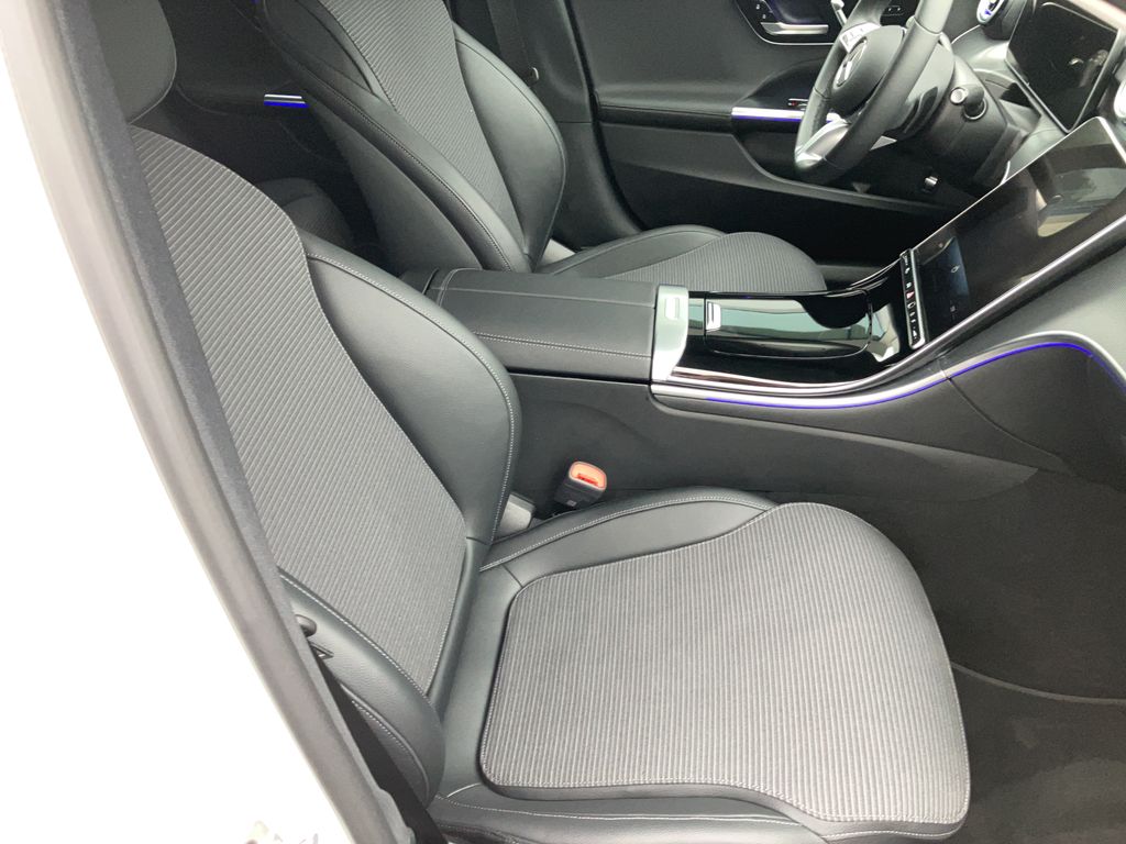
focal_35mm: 28
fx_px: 911
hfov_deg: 63.4
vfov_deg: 49.7
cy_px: 422
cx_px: 563
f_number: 1.8
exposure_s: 1/60
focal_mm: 3.99
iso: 125
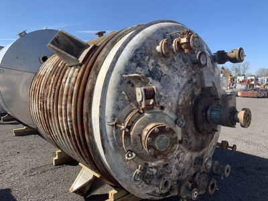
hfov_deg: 67.3
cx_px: 134
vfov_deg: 53.1
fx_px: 201
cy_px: 100
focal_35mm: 26
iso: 25
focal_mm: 4.25
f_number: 1.8
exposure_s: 1/1387
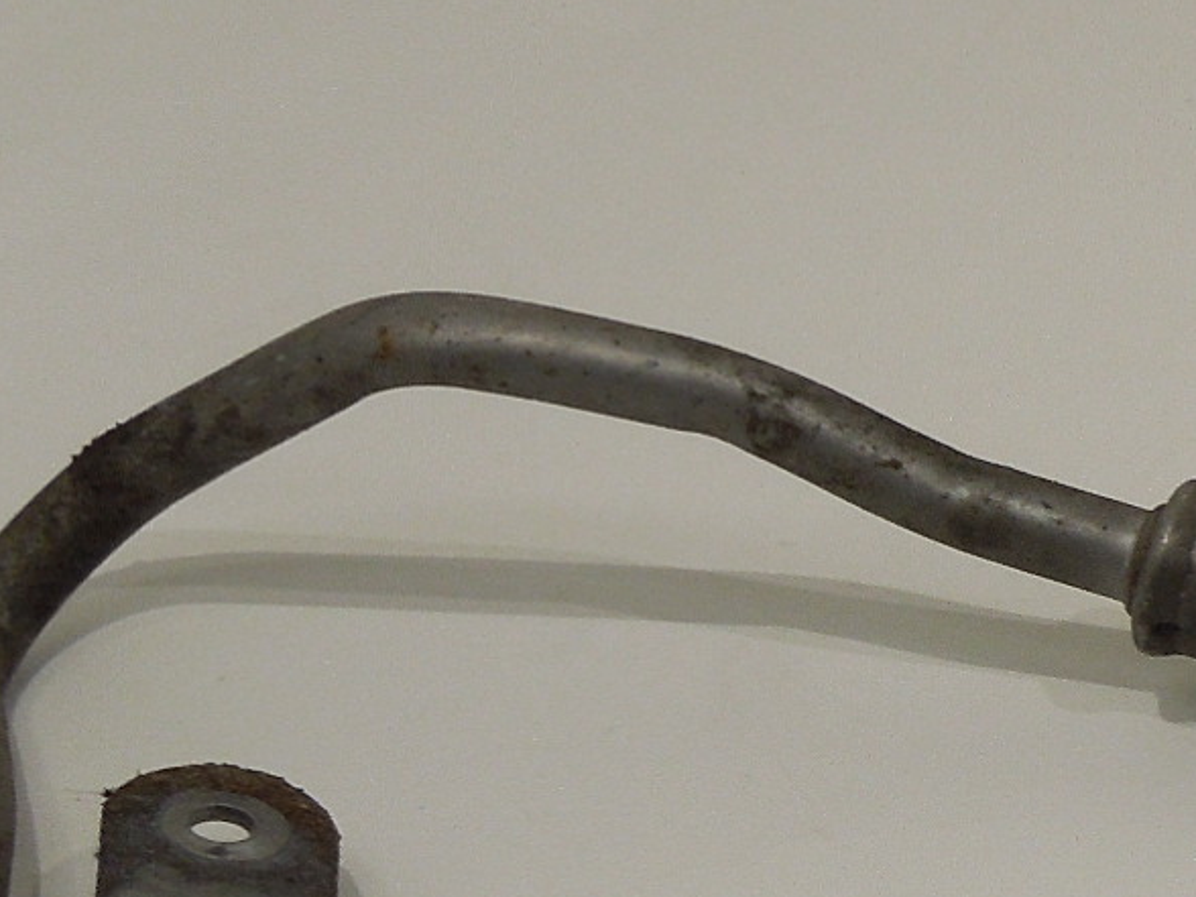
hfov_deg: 8.1
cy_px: 822
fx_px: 8223
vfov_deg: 6.2
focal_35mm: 238
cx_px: 2030
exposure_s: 1/50
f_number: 4.2
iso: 160
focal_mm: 9.8
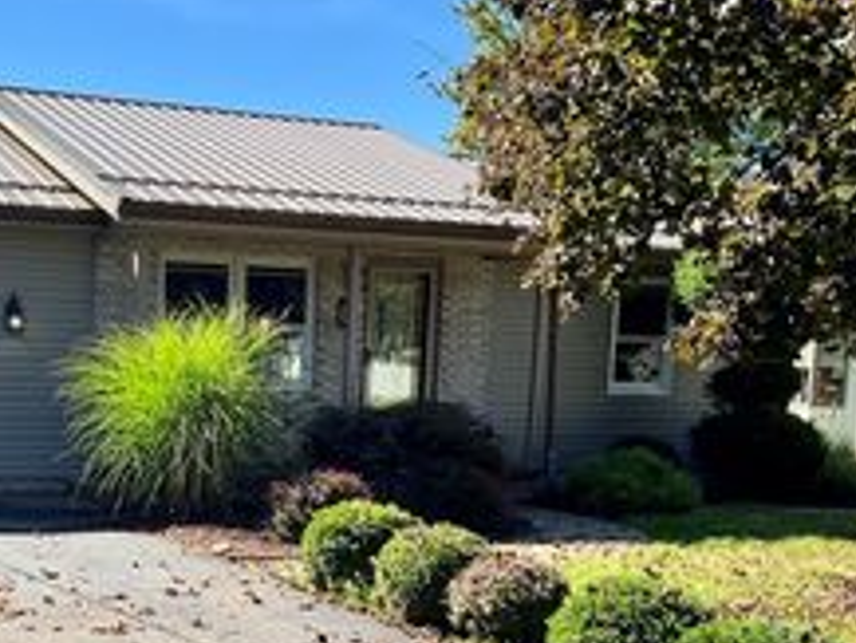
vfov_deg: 23.6
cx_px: 225
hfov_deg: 31.6
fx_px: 1485
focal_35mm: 60
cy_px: 617
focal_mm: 5.7
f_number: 1.5
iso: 50
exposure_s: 1/1295
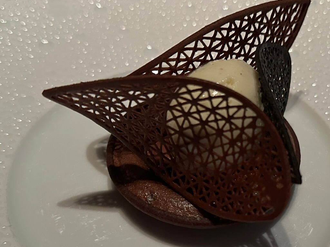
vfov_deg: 30.2
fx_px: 458
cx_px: 227
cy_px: 150
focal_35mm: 48
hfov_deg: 39.1
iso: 800
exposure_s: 1/60
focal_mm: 6.86
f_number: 1.78
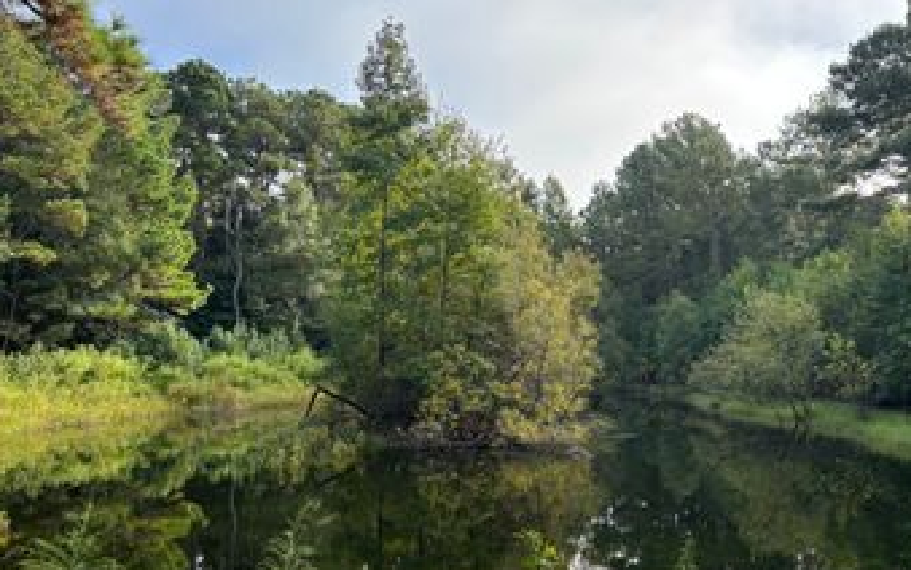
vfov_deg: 36.3
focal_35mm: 35
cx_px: 575
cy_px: 302
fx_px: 869
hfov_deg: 54.6
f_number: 1.6
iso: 50
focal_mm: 5.96
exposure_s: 1/970
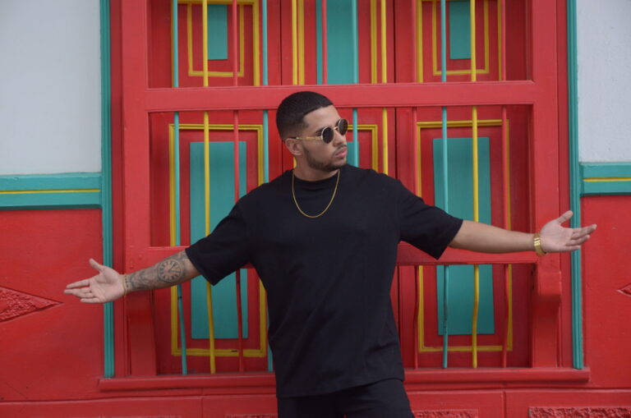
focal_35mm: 90
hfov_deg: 22.7
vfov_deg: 15.1
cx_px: 316
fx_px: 1575
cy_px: 209
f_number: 5.6
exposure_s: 1/640
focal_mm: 60
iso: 800
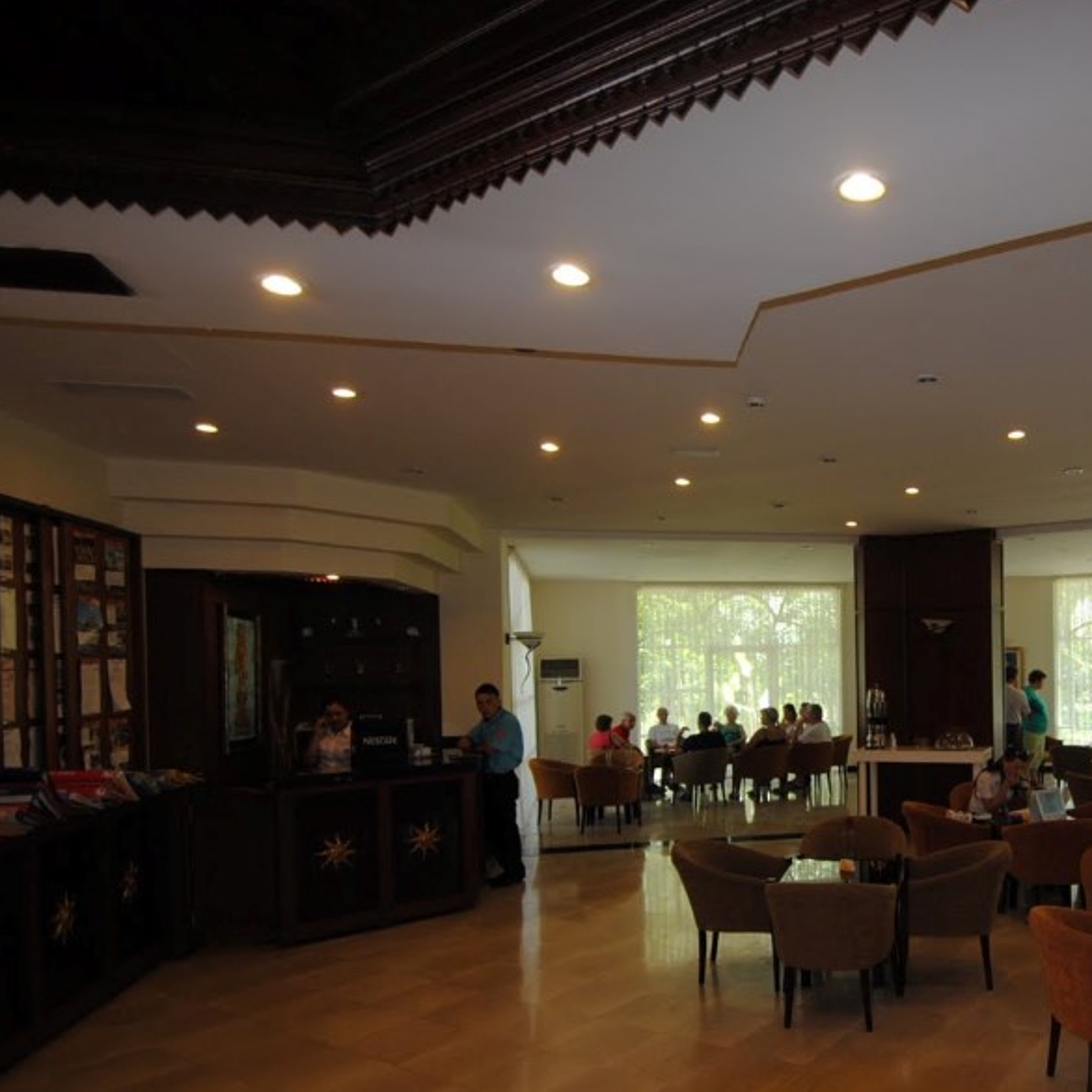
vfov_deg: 62.0
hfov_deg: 58.3
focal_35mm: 25
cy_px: 689
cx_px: 869
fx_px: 892
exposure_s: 1/60
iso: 200
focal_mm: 10
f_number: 3.5
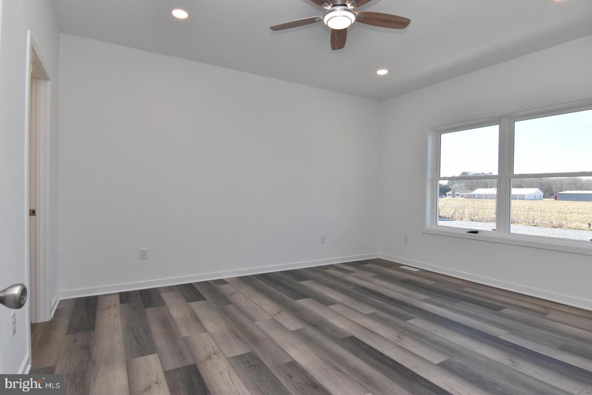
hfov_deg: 90.0
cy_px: 198
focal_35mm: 18
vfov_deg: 67.5
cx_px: 296
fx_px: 296
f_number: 10
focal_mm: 12
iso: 800
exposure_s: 1/200
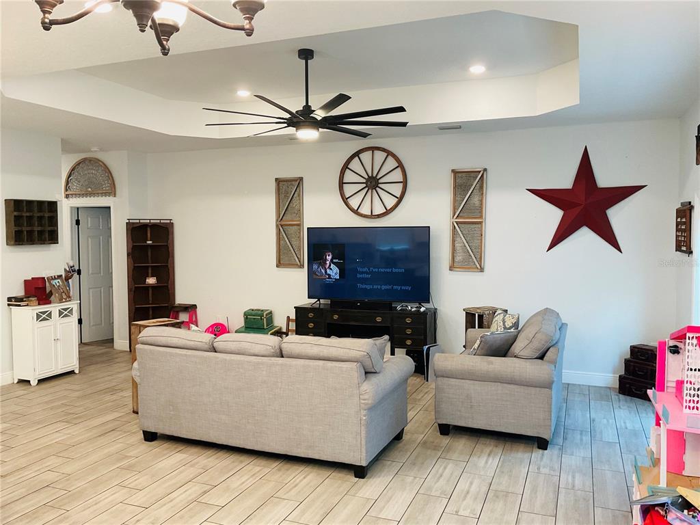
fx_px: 586
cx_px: 350
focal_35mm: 29
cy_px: 262
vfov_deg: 48.2
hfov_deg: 61.7
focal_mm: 3
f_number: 1.8
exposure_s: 1/60
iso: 80
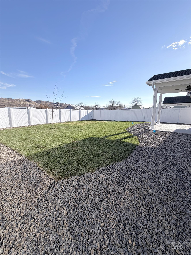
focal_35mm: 14
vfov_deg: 102.1
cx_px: 96
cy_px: 128
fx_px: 103
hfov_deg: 85.7
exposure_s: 1/770
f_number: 2.2
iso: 20
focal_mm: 2.22
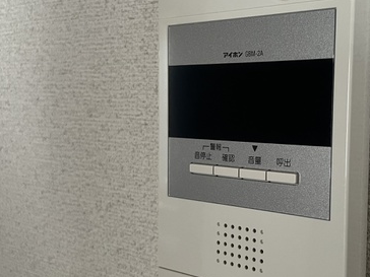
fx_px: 534
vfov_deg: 29.1
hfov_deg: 37.3
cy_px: 150
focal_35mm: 50
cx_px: 278
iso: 160
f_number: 1.5
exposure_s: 1/50
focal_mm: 5.7
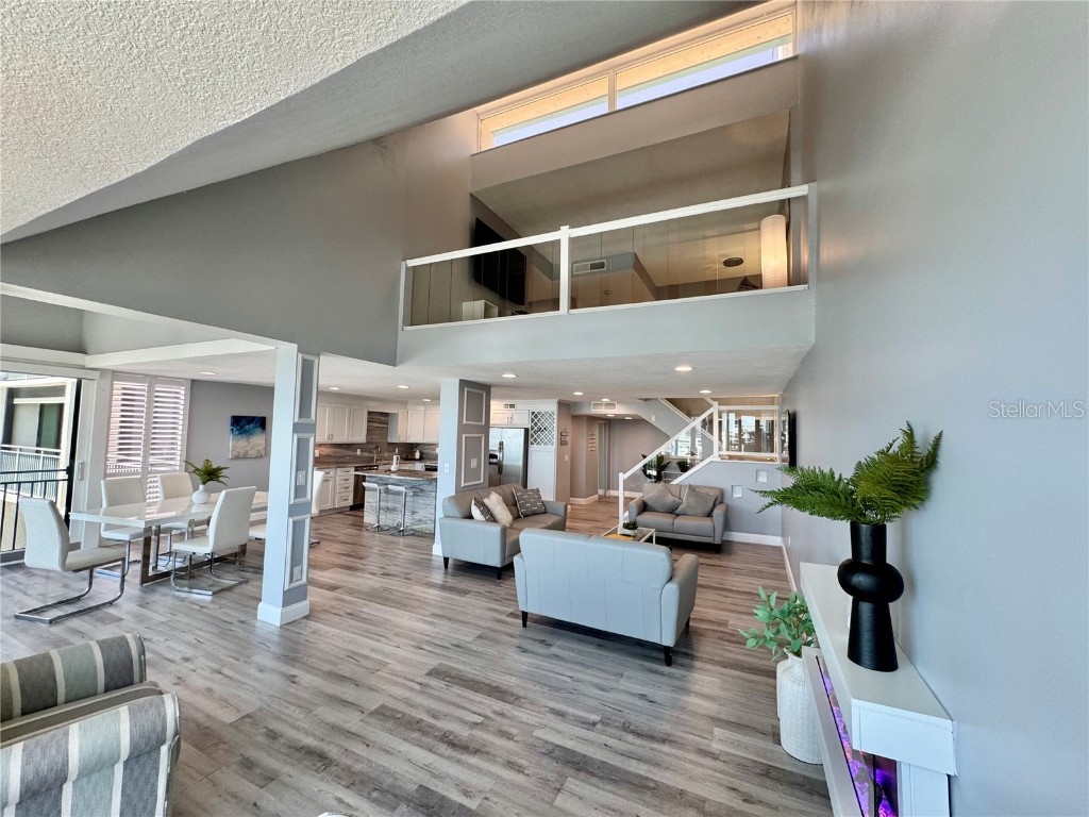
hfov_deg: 102.1
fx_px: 440
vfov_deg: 85.7
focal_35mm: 14
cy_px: 408
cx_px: 544
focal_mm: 2.22
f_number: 2.2
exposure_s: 1/120
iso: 100
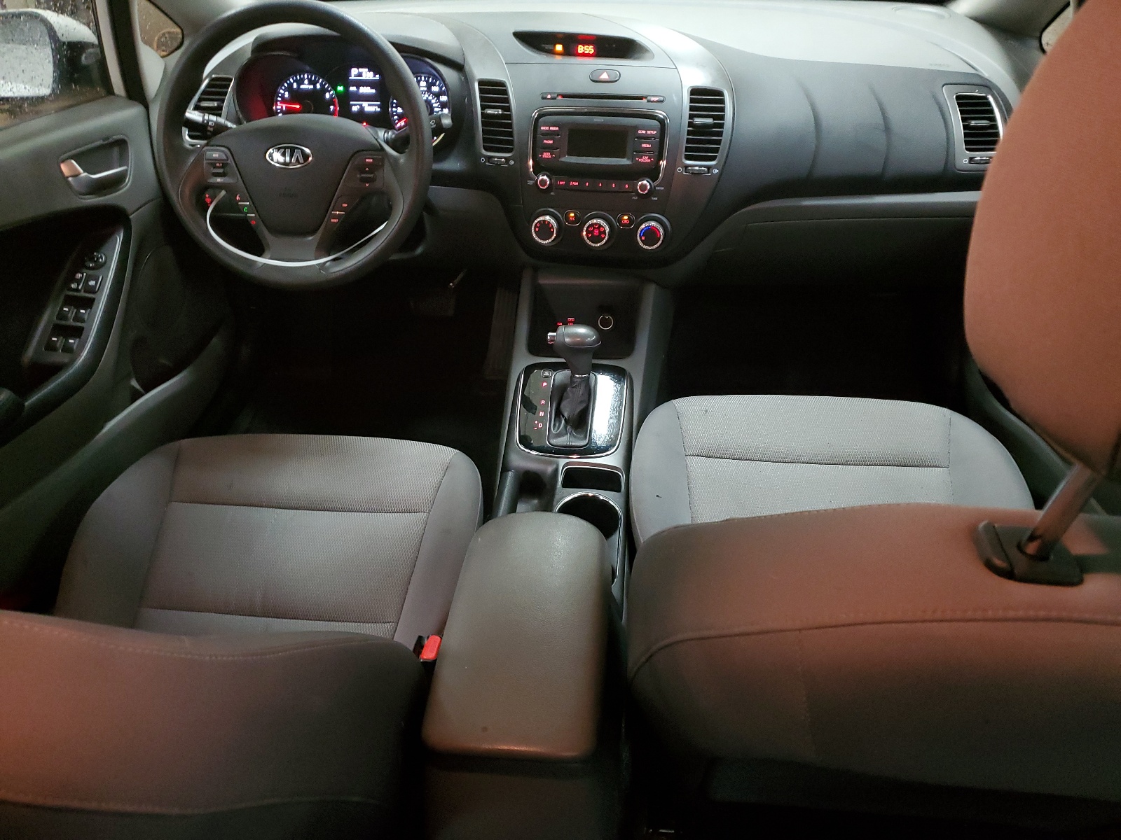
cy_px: 420
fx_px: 842
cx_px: 560
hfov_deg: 67.3
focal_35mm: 26
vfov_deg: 53.1
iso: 301
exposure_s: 1/17
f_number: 1.5
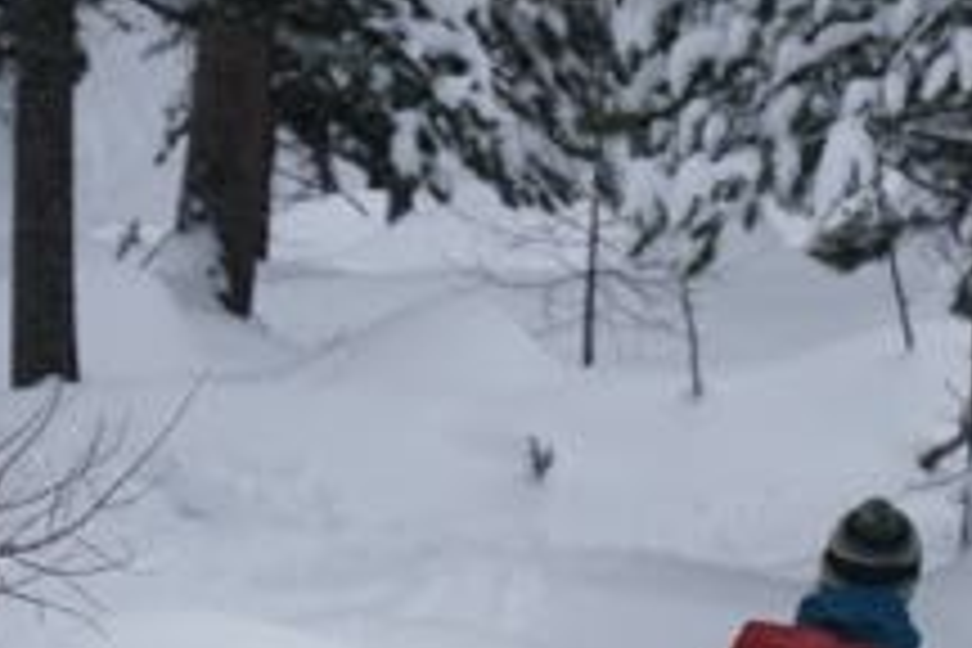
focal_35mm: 472
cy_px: 925
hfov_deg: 4.4
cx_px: 945
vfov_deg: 2.9
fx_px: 12743
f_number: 6.3
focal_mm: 106
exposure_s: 1/2000
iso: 1250
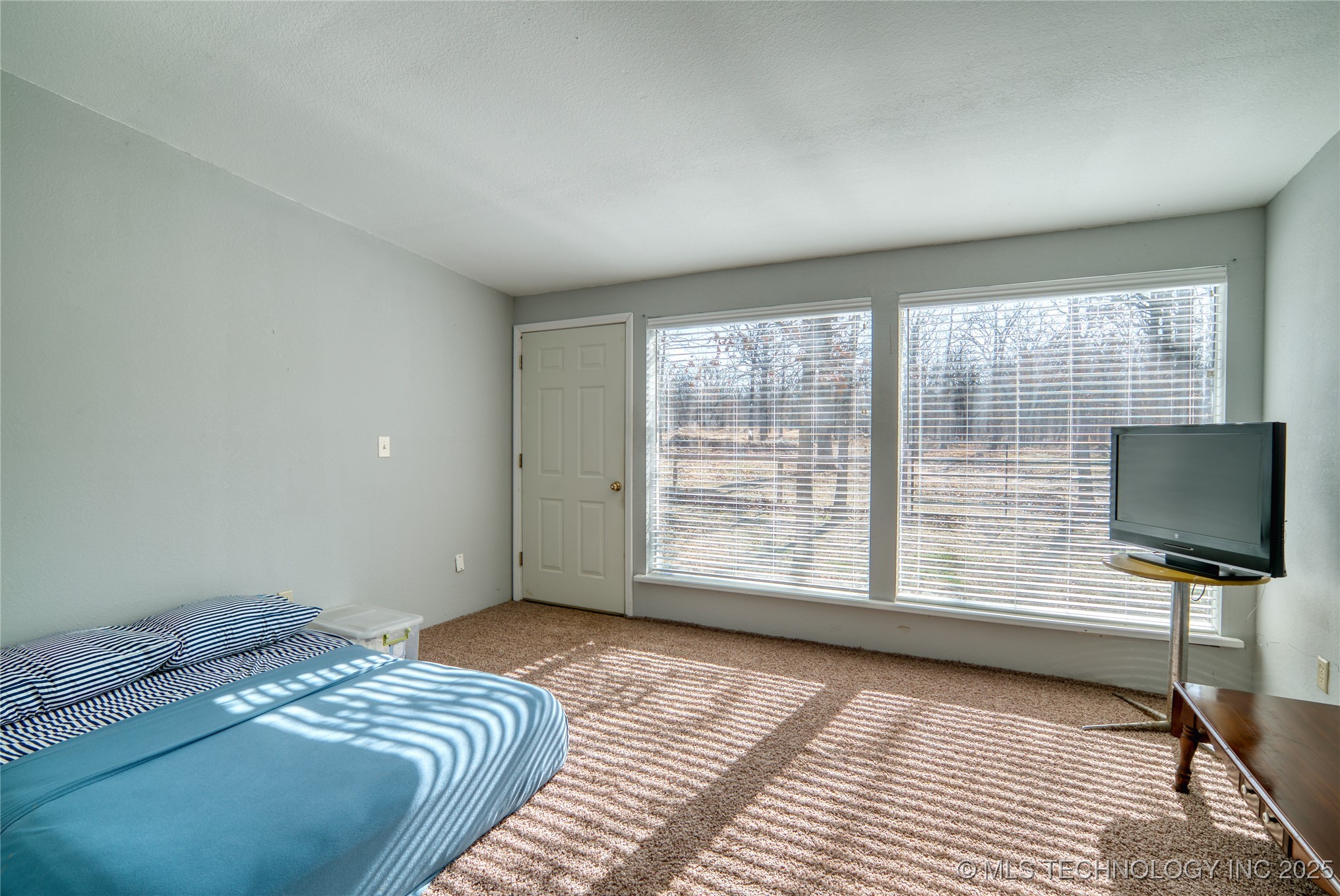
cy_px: 448
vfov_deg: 73.9
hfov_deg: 96.7
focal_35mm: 16
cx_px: 670
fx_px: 596
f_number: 10
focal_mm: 16
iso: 100
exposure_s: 1/15
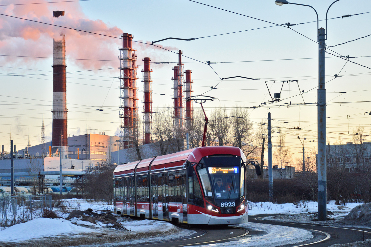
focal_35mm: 87
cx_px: 186
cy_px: 124
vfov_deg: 15.7
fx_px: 897
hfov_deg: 23.4
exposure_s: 1/160
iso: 400
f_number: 5.6
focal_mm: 58
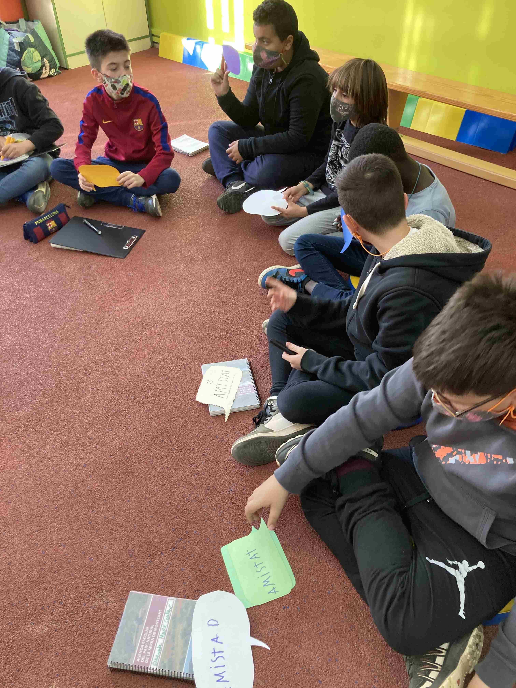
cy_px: 344
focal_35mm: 28
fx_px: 557
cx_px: 258
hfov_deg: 49.7
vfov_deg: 63.4
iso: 125
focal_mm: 3.99
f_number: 1.8
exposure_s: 1/50
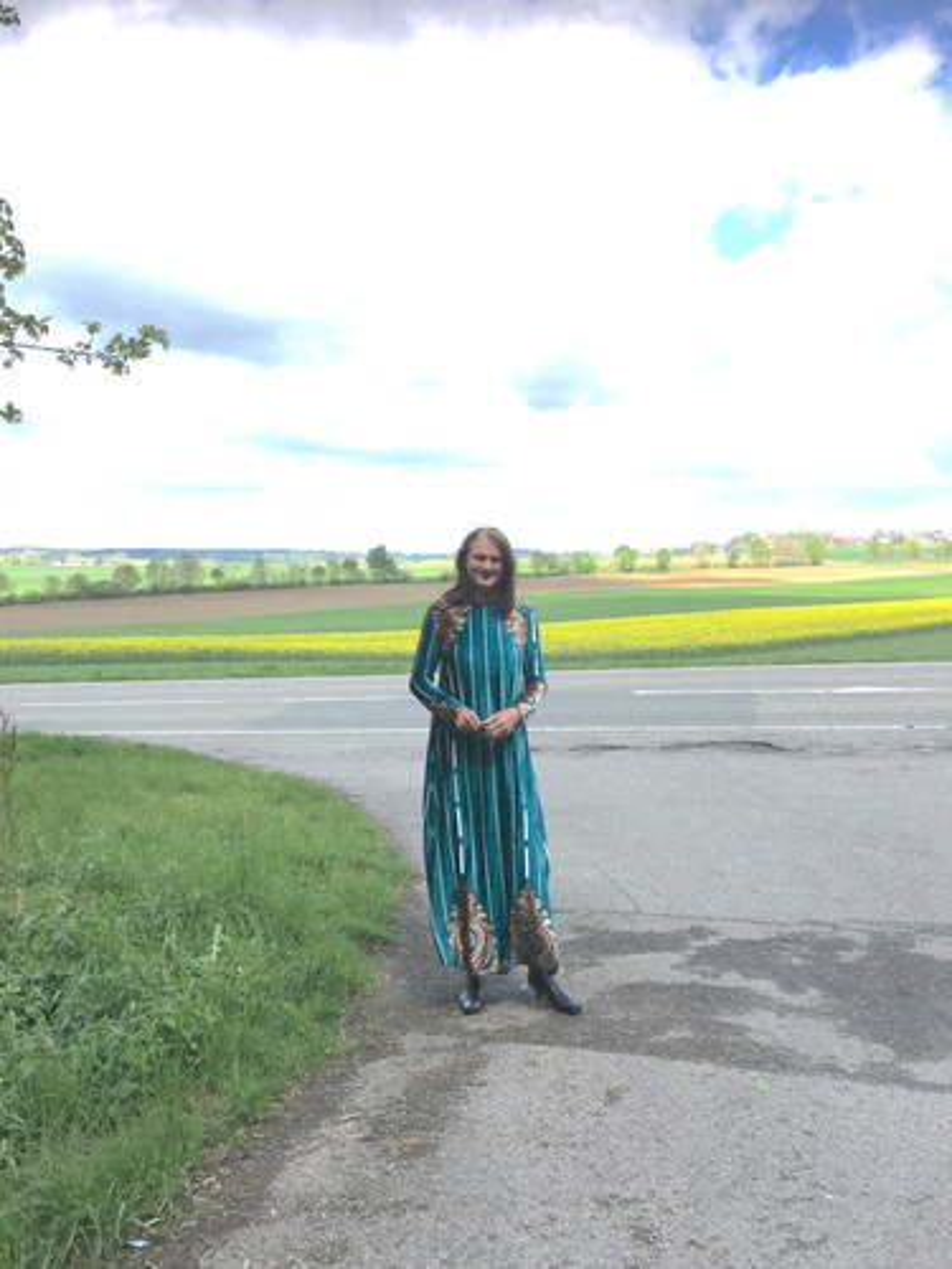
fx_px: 1063
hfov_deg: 48.2
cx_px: 476
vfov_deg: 61.7
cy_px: 634
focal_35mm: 29
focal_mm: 4.15
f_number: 2.2
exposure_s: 1/1603
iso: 25
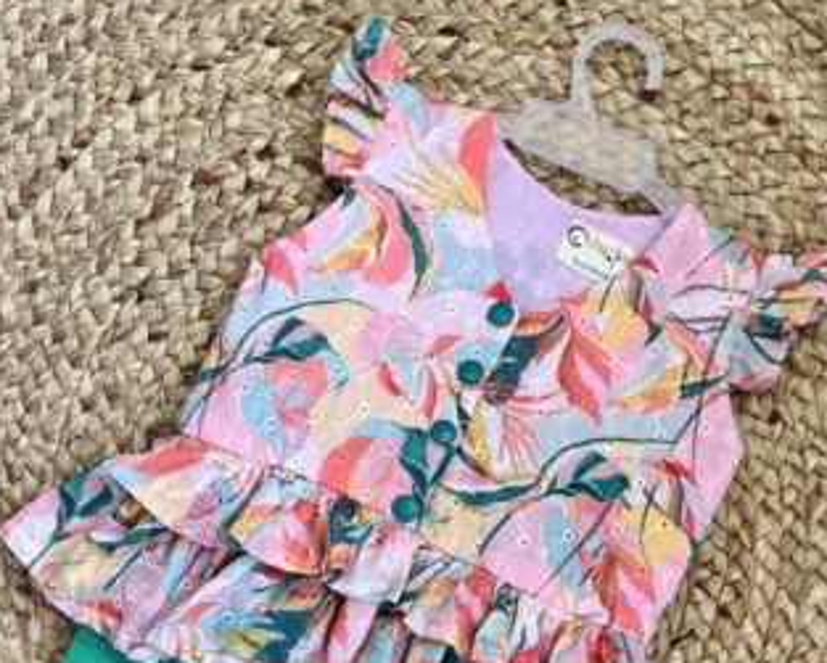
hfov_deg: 51.5
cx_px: 417
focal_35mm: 35
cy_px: 544
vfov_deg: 40.3
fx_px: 857
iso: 125
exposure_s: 1/121
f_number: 1.6
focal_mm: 5.1
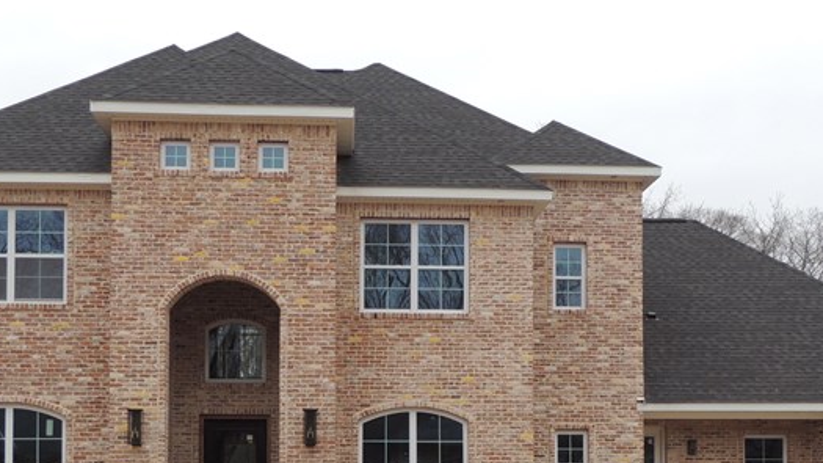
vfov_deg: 22.7
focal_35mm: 51
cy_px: 446
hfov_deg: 40.6
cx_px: 379
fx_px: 1113
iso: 100
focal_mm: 4.3
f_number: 3
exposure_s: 1/320
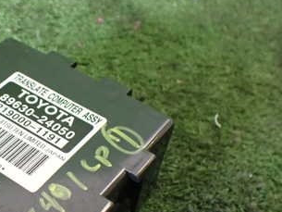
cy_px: 153
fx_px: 481
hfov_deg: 31.1
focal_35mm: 59
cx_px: 27
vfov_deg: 24.6
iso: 800
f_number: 2.3
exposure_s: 1/60
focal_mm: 5.4
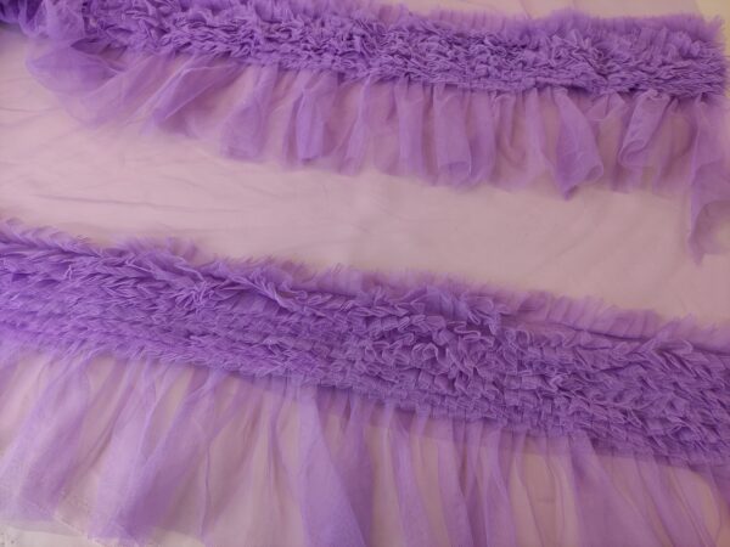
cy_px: 274
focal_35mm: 25
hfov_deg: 69.4
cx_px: 365
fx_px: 527
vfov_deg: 54.9
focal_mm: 5.43
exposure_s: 1/160
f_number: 1.89
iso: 160
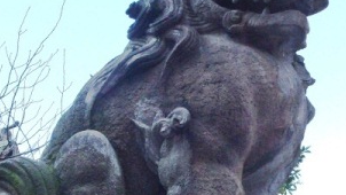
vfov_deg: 23.1
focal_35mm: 52
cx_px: 125
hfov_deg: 39.5
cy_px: 93
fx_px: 477
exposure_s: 1/320
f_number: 4
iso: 160
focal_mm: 5.4
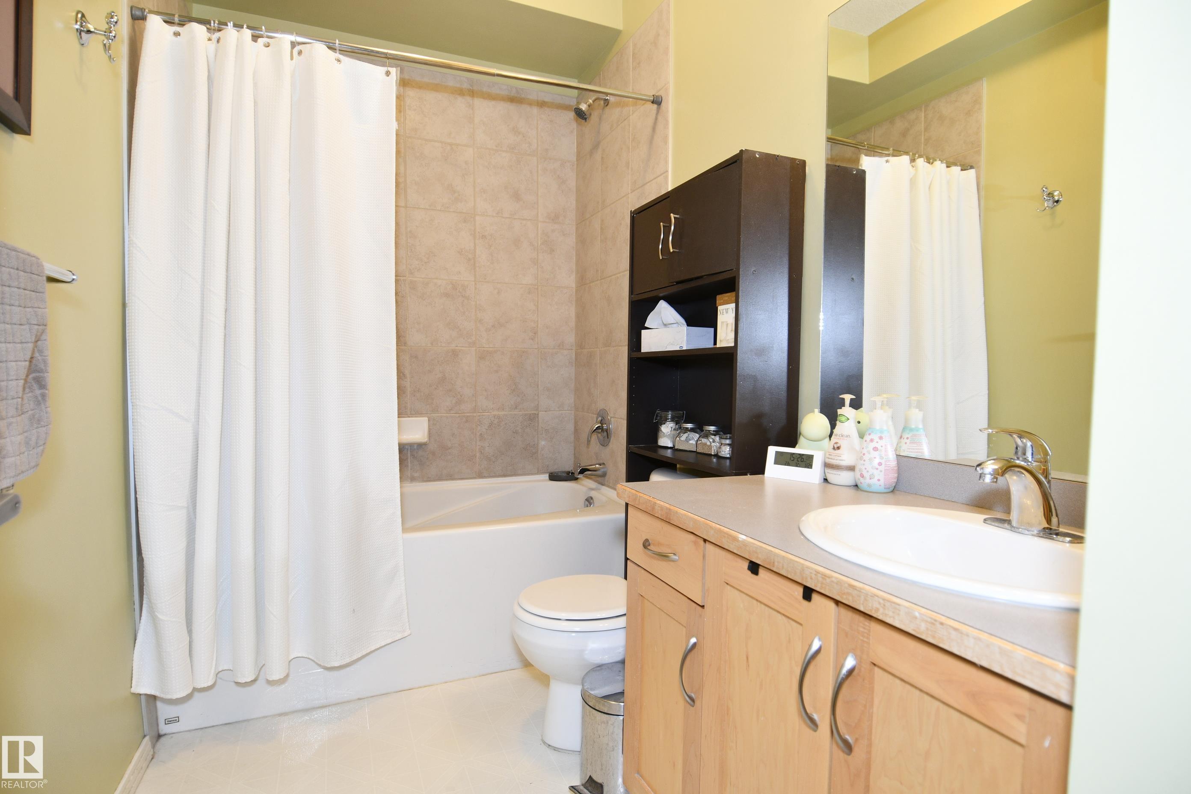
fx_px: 595
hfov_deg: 90.0
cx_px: 596
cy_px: 397
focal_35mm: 18
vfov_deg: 67.4
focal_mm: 12
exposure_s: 1/60
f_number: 4
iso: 450
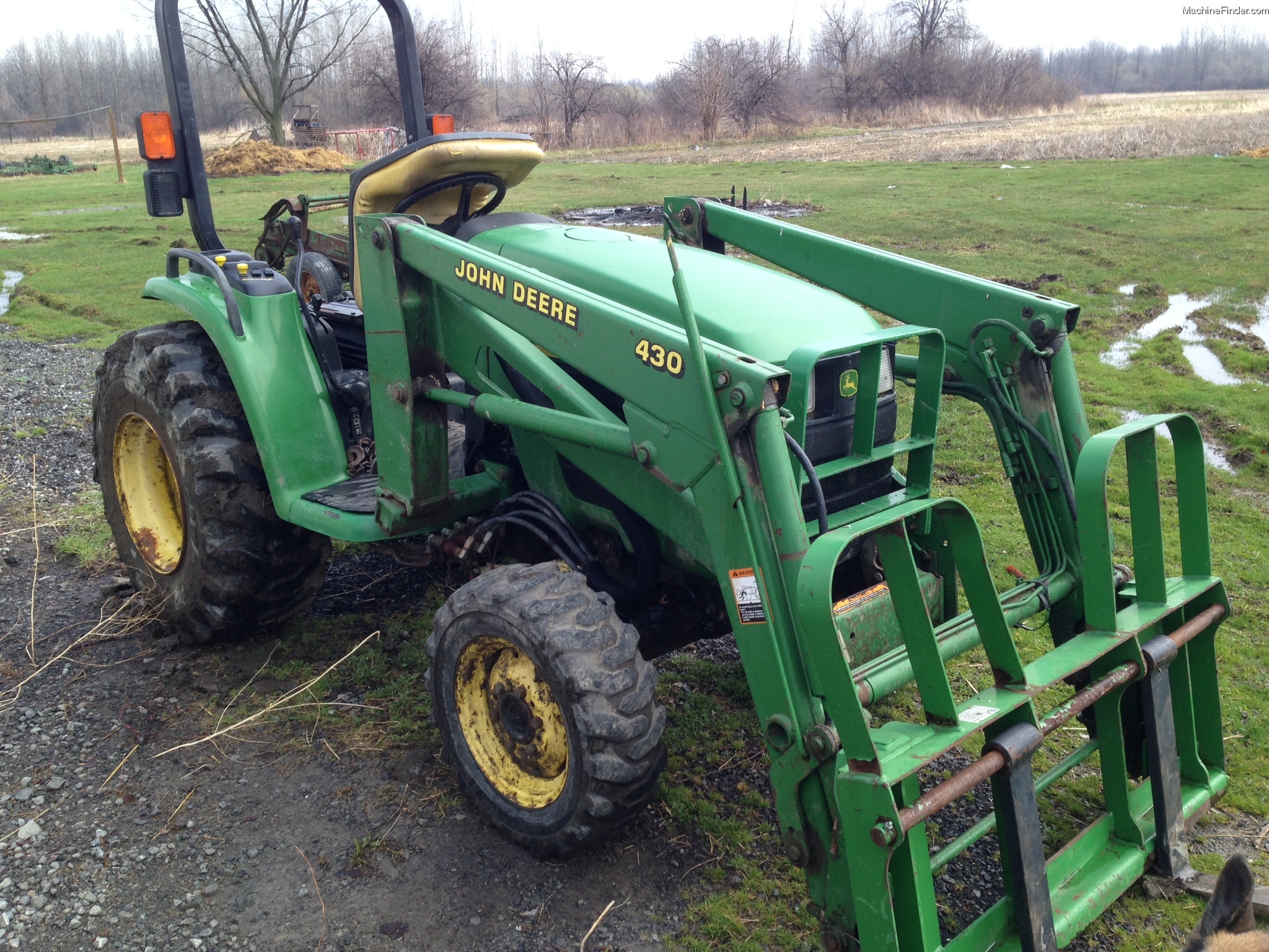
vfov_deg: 42.9
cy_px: 476
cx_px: 634
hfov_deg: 55.4
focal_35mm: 33
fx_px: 1210
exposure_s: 1/352
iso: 50
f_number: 2.4
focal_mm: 4.12
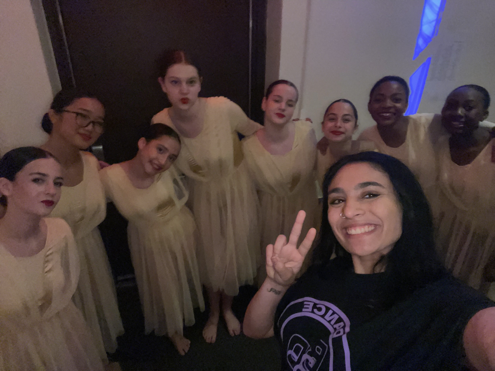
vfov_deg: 58.9
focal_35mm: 23
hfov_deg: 73.9
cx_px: 248
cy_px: 186
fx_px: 329
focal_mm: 2.71
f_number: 2.2
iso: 1600
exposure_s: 1/16
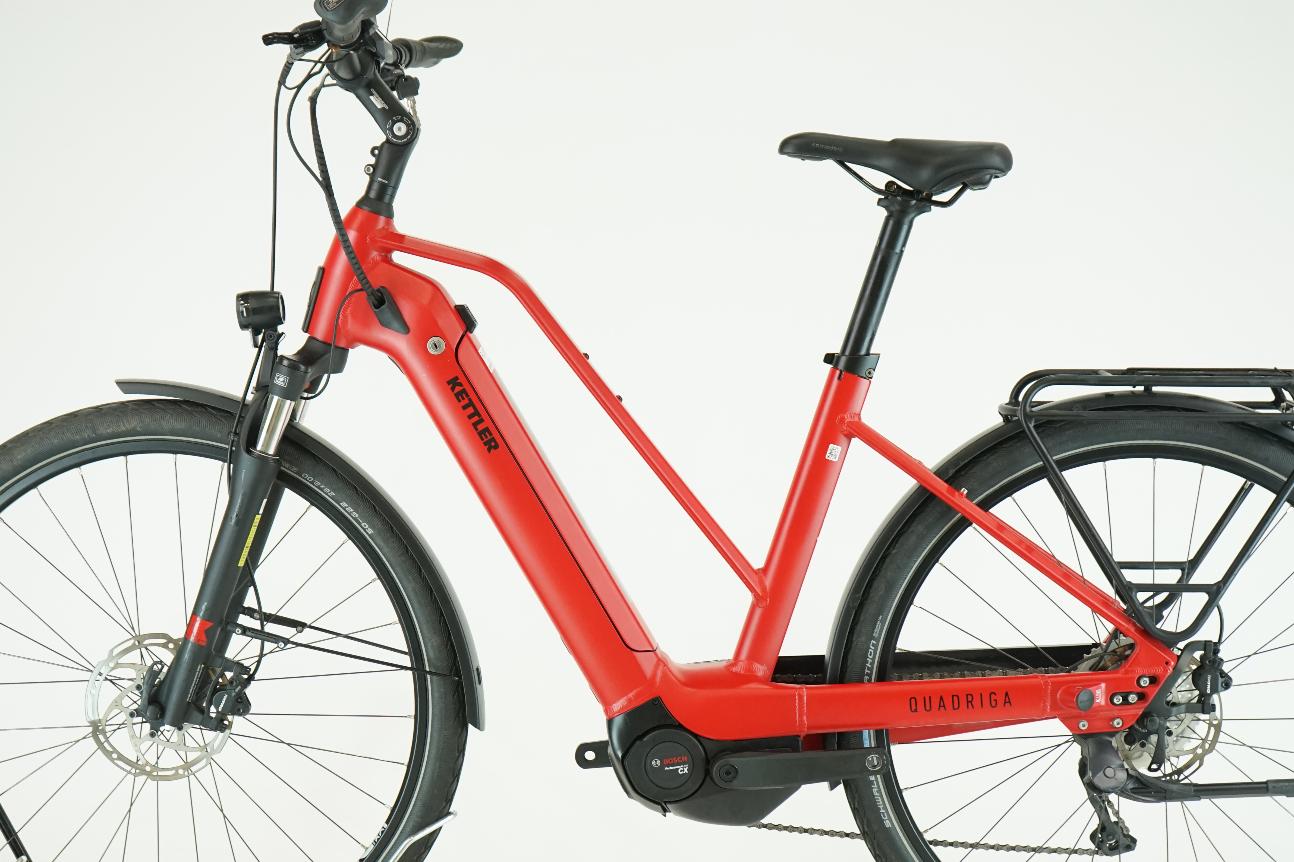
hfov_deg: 29.7
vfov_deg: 20.0
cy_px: 513
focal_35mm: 68
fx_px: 2444
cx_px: 656
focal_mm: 54
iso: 1600
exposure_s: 1/200
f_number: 5.6
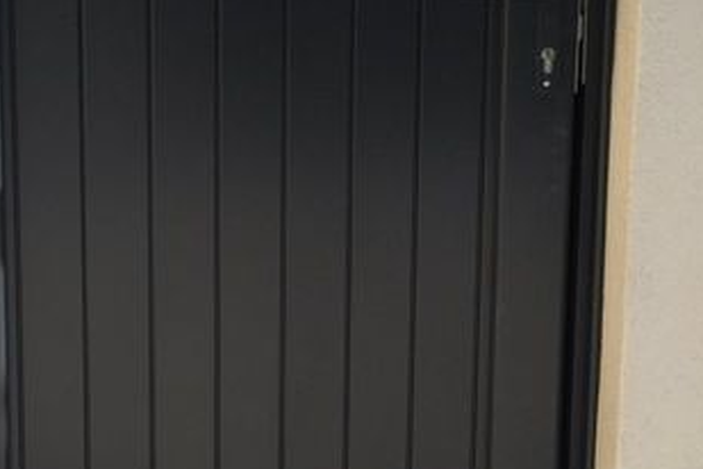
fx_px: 1523
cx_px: 305
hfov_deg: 26.0
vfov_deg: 17.0
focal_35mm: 78
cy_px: -43
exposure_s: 1/1199
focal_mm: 4.15
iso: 32
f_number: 2.2
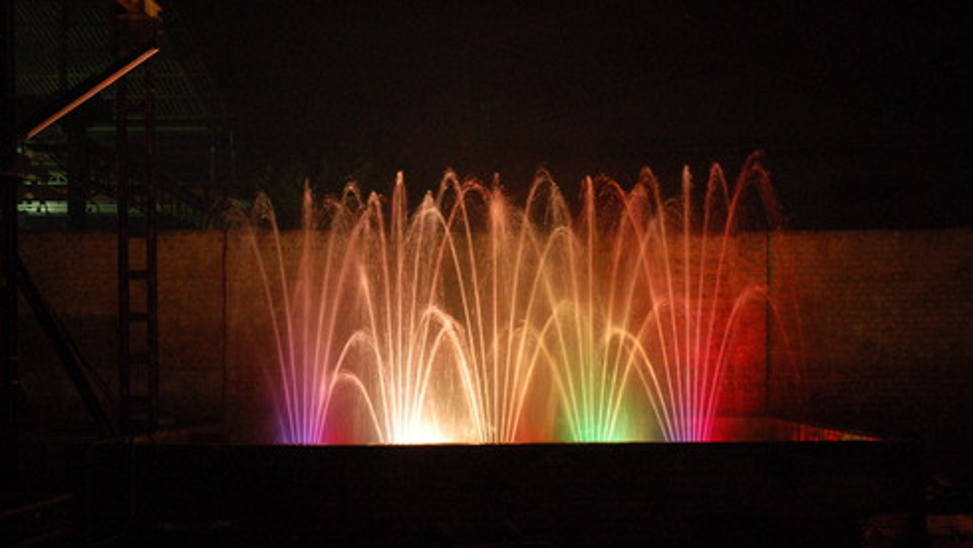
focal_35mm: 64
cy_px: 326
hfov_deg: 32.8
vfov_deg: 18.8
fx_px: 1652
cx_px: 483
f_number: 4.5
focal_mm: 40
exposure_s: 1/5
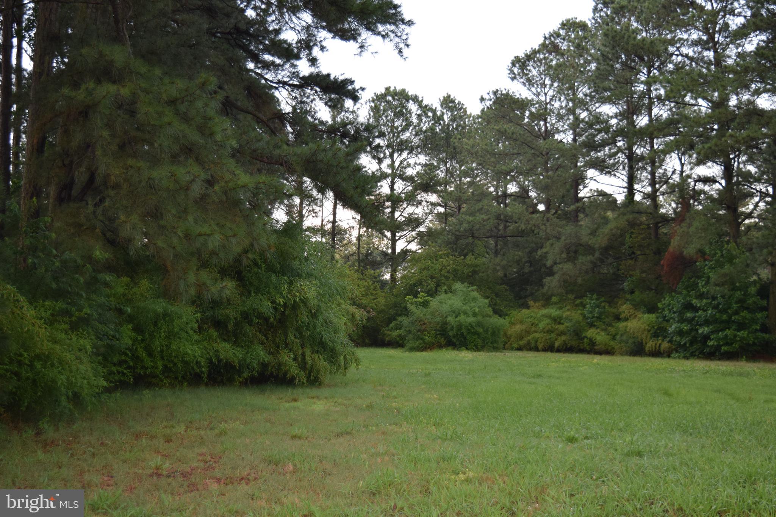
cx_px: 388
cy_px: 258
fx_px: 1035
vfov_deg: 28.1
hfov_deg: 41.1
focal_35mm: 48
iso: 500
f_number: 4.5
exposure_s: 1/60
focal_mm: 32
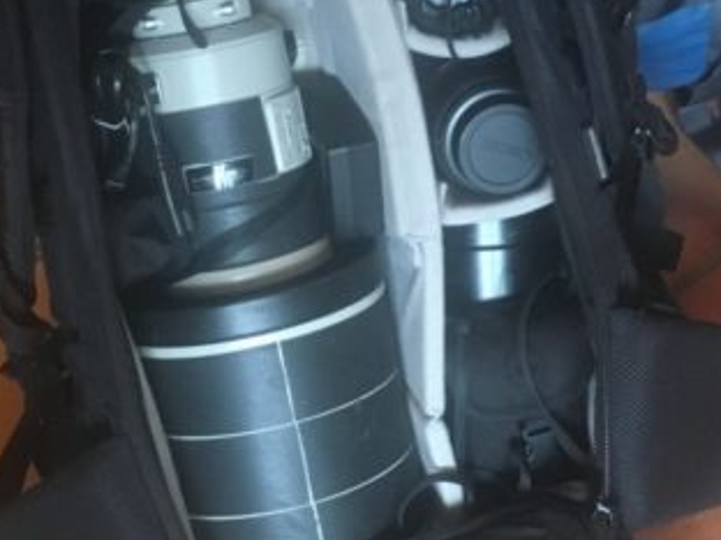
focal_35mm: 81
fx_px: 1687
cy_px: 129
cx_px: 492
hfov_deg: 24.0
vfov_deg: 18.1
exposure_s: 1/17
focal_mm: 4.15
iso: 250
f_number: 2.2
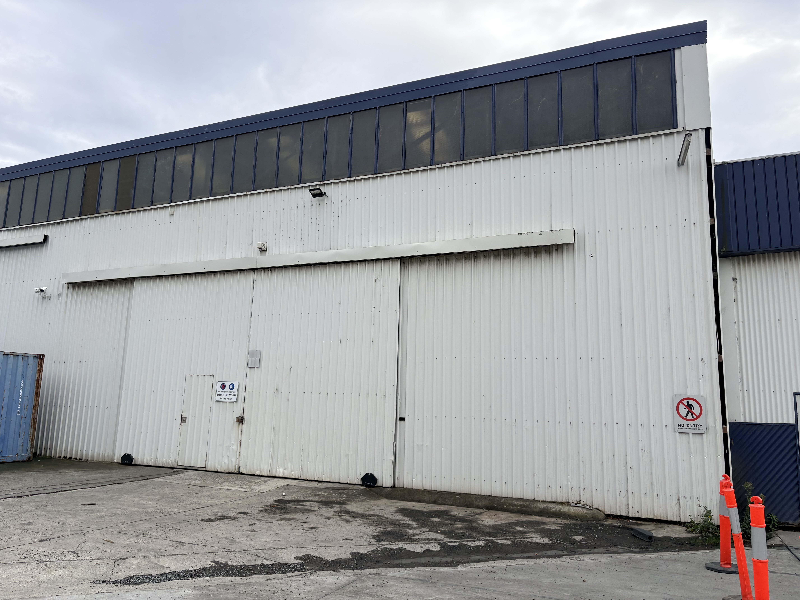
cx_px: 400
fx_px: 601
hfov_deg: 67.3
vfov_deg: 53.1
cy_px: 300
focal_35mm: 26
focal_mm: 5.96
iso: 50
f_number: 1.6
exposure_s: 1/2865
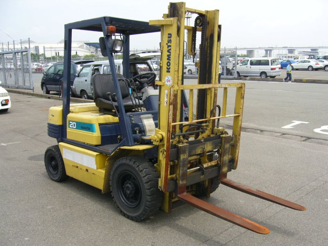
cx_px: 164
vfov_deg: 40.7
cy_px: 123
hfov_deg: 52.6
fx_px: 332
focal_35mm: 35
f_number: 5.6
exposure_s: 1/200
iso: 80
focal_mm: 5.8
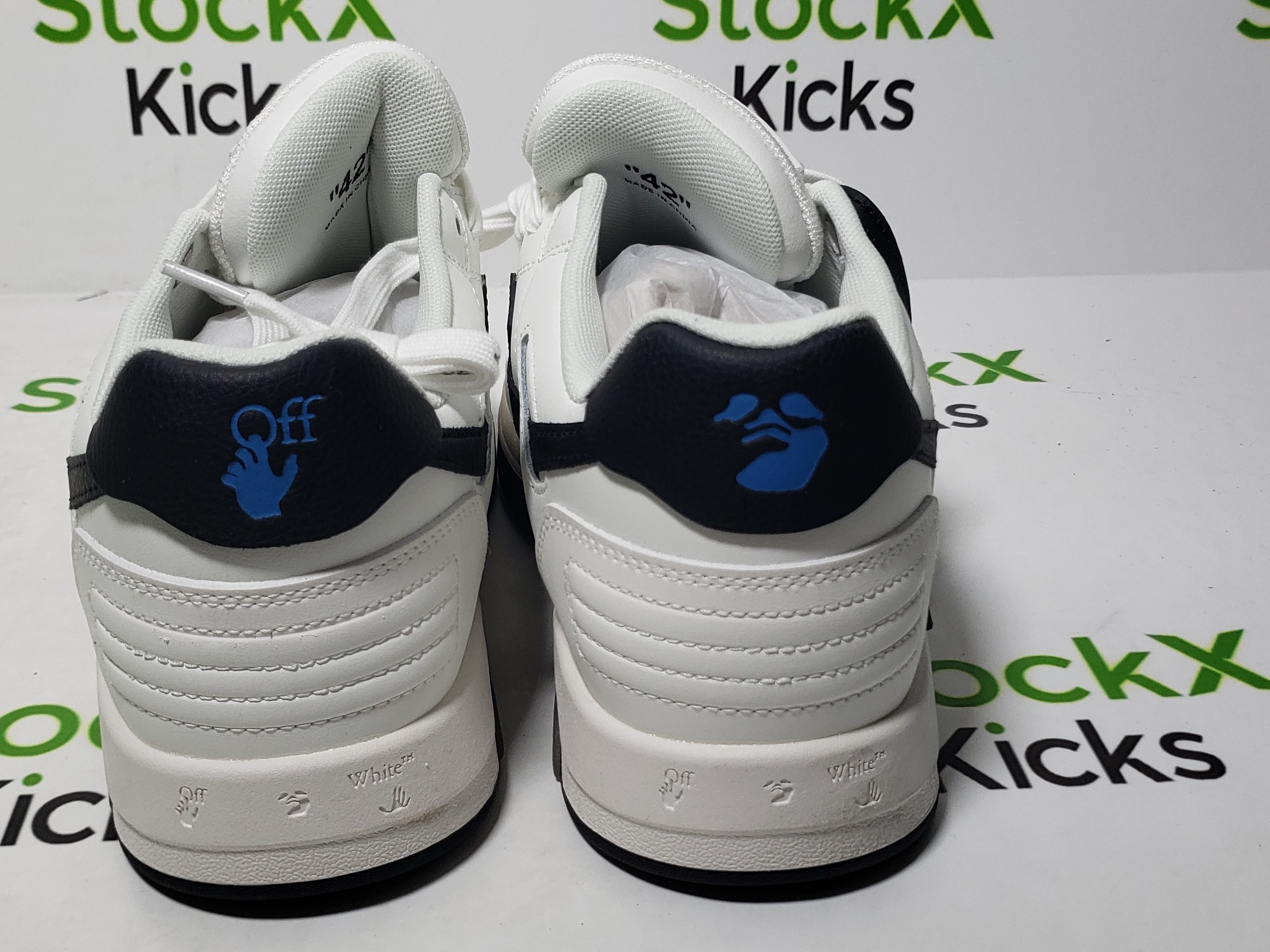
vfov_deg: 33.5
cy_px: 544
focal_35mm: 43
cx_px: 593
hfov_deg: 43.8
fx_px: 1577
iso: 50
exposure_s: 1/509
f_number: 1.5
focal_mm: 4.3
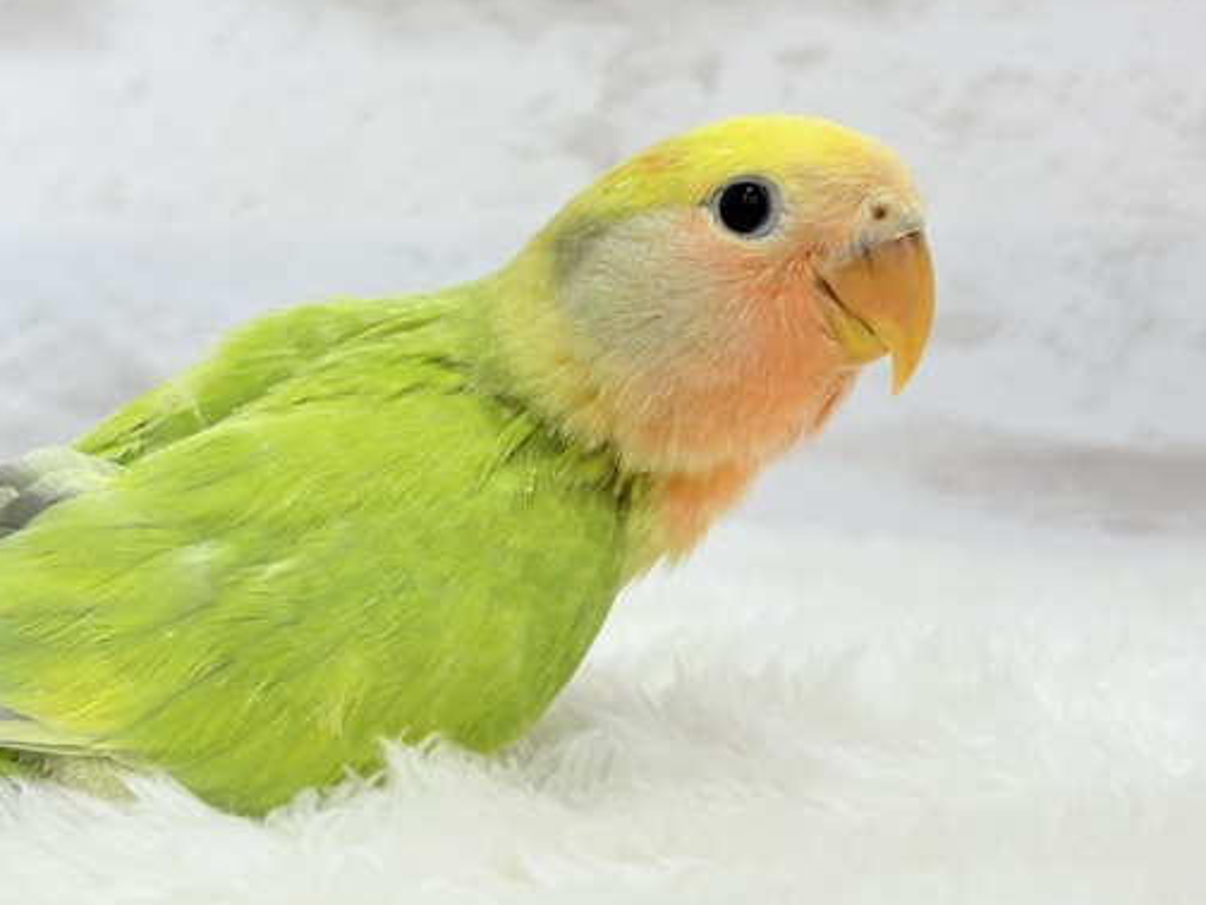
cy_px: 414
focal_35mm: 66
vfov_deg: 22.2
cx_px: 479
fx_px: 2299
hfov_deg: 29.3
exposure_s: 1/100
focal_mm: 5.96
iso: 64
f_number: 1.6
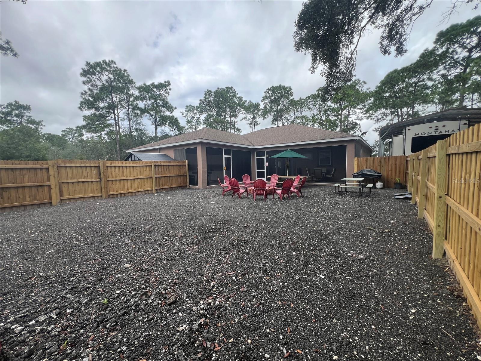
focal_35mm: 13
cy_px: 180
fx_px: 181
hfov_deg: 106.2
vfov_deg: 89.9
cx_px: 240
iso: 32
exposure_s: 1/742
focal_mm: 1.57
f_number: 1.8
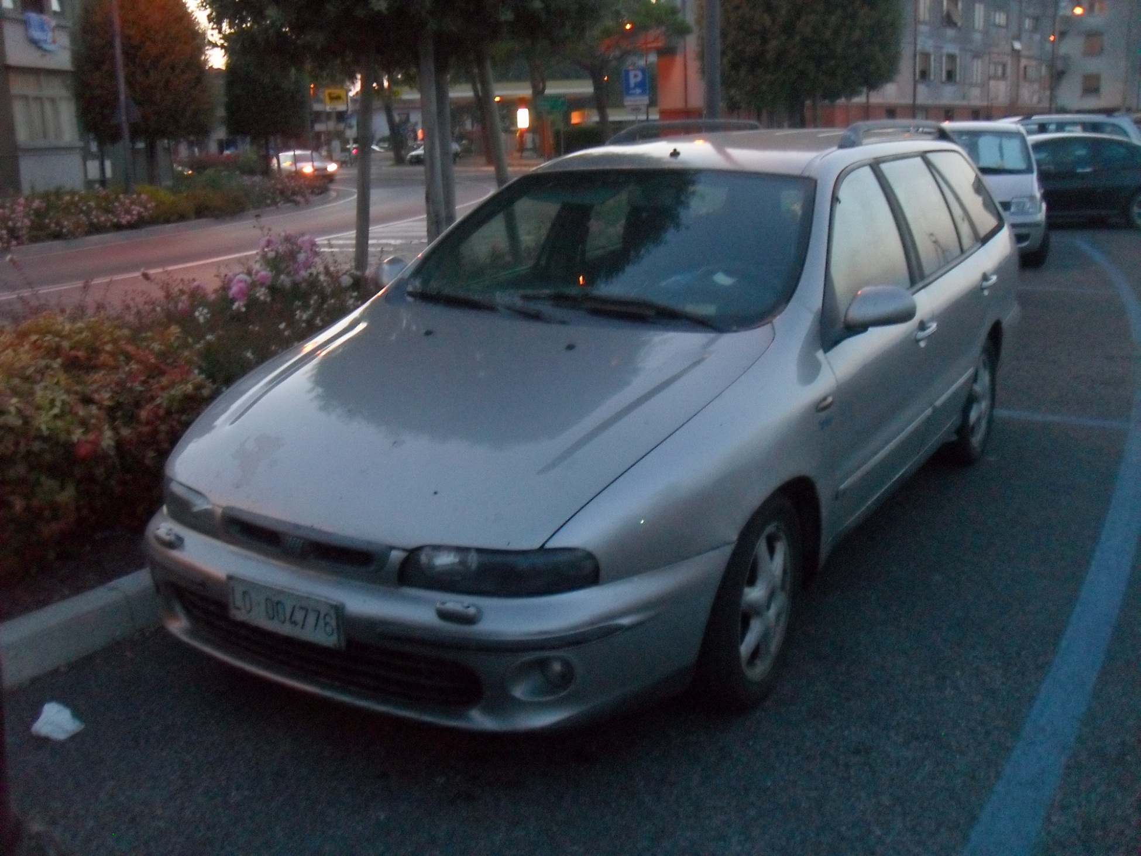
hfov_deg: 52.6
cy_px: 428
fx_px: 1154
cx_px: 570
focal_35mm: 35
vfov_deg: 40.7
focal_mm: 6.2
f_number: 2.8
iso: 400
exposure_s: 1/15
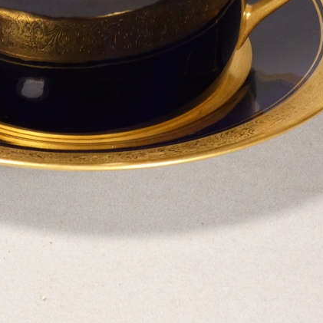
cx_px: 104
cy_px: 41
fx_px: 1795
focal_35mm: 170
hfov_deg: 10.3
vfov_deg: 10.2
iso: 250
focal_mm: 14.1
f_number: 4.5
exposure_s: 1/80
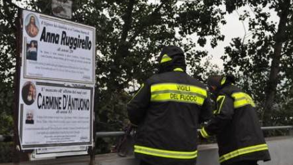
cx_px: 134
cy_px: 92
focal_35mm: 52
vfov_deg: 23.2
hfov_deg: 40.1
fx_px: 401
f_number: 6.3
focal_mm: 29
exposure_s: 1/2000
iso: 2500
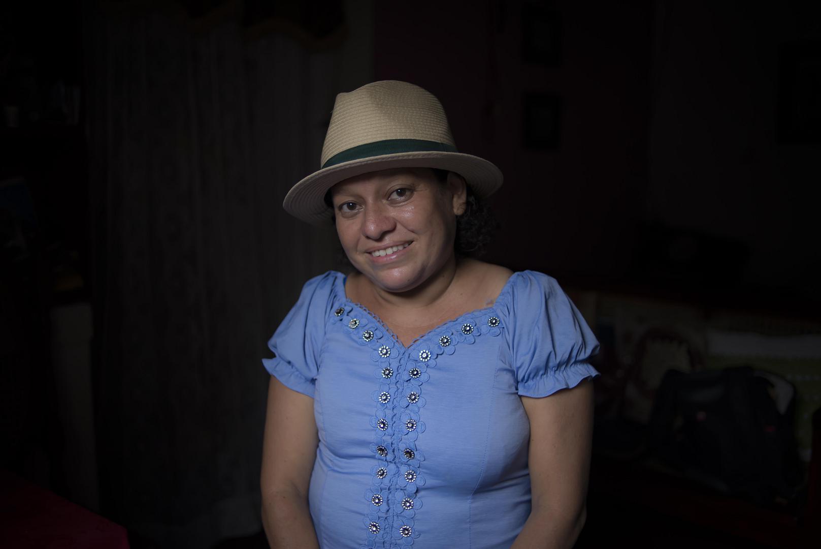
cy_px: 274
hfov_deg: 54.4
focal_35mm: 35
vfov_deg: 37.9
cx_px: 410
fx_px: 799
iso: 400
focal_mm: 35
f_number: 2
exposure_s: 1/200
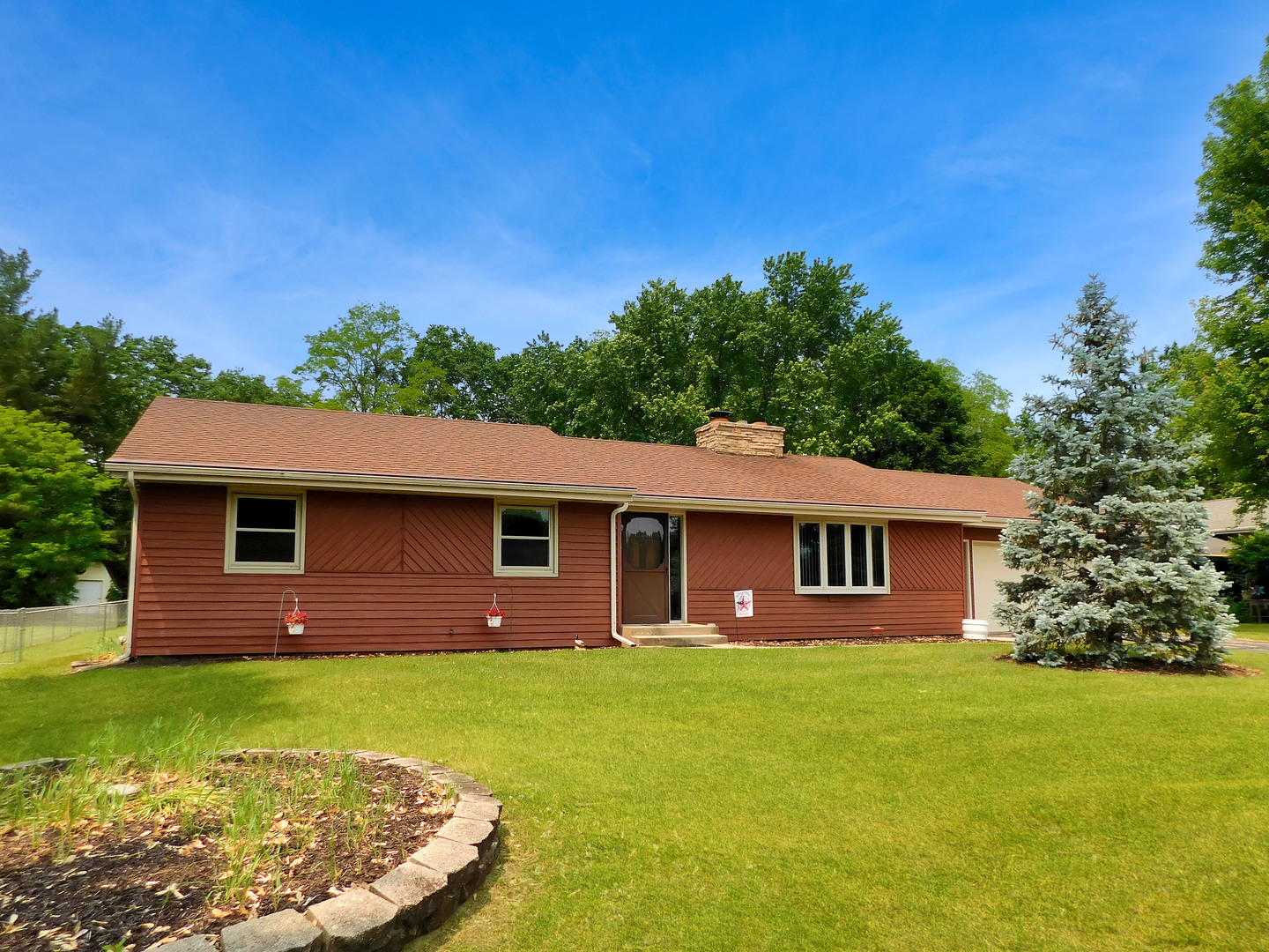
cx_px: 634
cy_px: 476
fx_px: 843
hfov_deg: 73.9
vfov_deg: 58.9
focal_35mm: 23
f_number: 6
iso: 125
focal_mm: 4
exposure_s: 1/500
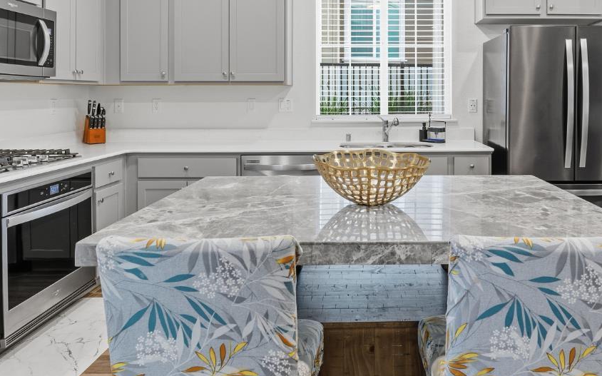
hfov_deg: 62.3
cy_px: 89
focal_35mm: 30
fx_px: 491
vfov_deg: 40.6
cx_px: 374
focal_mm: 16.5
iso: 100
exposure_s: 1/15
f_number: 11
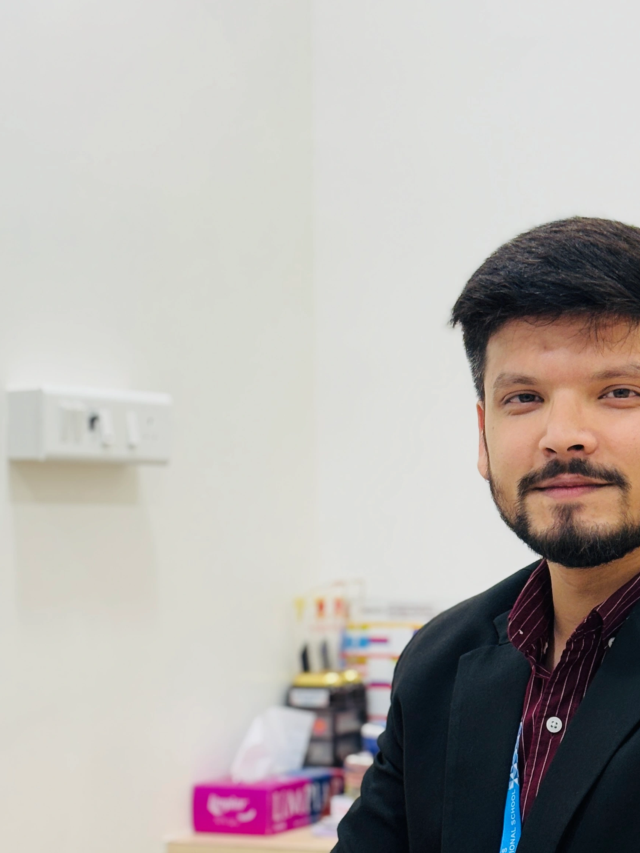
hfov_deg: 16.1
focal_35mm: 91
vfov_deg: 21.5
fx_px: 2243
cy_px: 512
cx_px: 541
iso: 64
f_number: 1.6
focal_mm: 5.96
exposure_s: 1/50
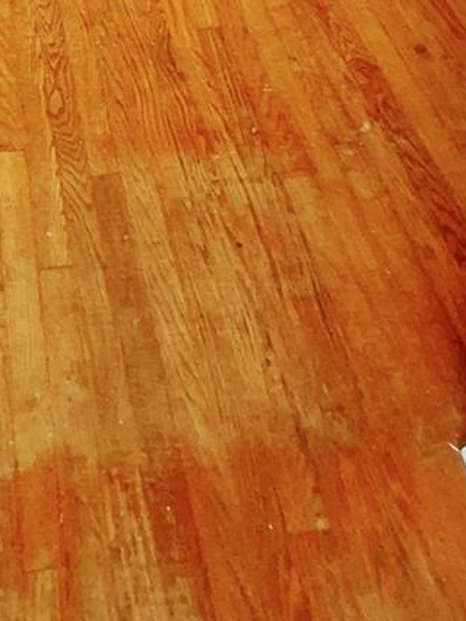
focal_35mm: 47
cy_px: -340
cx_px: 16
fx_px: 843
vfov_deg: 26.8
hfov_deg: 29.2
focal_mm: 1.74
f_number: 2.2
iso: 500
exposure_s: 1/60
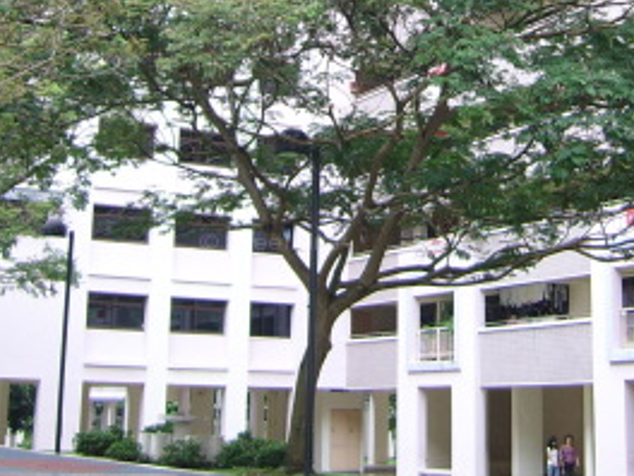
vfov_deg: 19.6
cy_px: 5
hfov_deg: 26.6
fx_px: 1337
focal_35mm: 73
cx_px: 379
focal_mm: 5.95
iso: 50
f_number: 2.8
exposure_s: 1/176
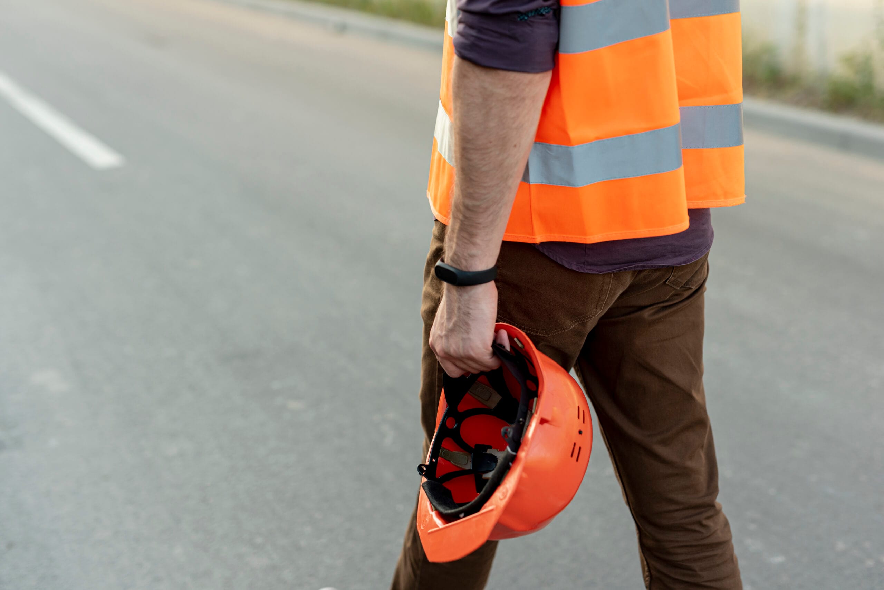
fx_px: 1228
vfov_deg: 27.0
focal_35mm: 50
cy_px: 295
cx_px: 442
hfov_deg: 39.6
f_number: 2.5
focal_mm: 50
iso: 100
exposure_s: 1/500
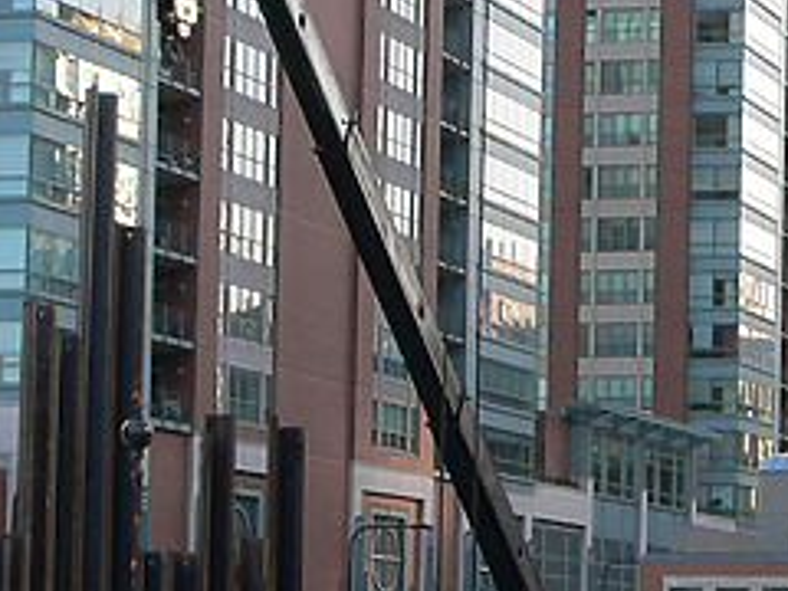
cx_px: 1051
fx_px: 3073
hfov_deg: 14.0
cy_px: 727
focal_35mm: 135
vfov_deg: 10.8
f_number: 4
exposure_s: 1/125
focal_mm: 6
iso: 80
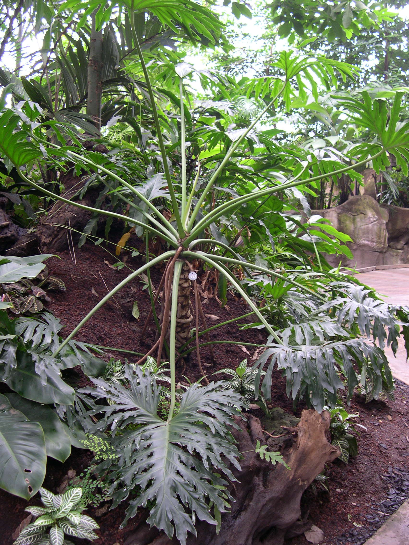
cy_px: 272
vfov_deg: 49.0
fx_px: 599
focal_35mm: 38
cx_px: 204
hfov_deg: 37.7
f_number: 2.8
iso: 100
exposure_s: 1/11
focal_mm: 8
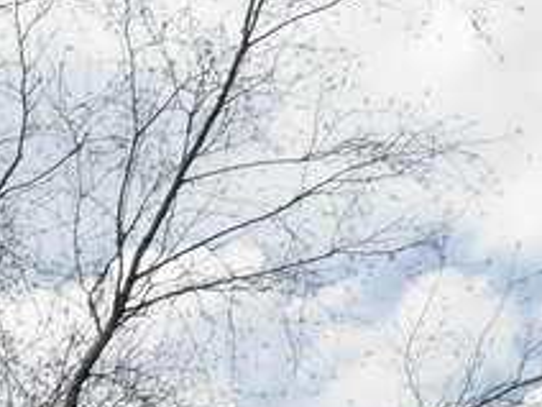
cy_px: 484
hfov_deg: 5.7
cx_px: 514
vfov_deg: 4.3
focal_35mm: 345
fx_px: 5402
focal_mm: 20.2
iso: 79
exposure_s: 1/664
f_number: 7.3
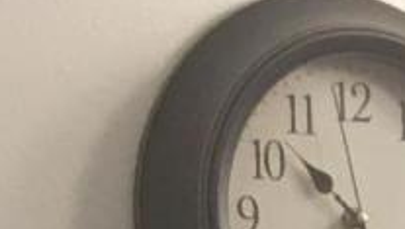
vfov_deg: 3.1
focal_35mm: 305
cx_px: 648
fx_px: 3279
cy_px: 1914
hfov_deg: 6.9
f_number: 2.2
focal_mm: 4.15
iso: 32
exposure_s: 1/15
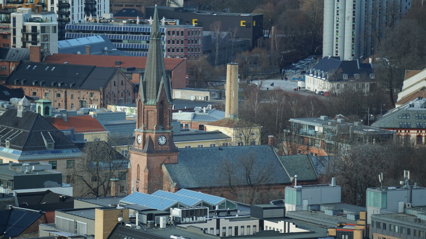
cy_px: 121
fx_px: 2914
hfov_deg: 8.4
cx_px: 213
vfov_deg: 4.7
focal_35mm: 258
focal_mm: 164
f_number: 6.3
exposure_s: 1/320
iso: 320
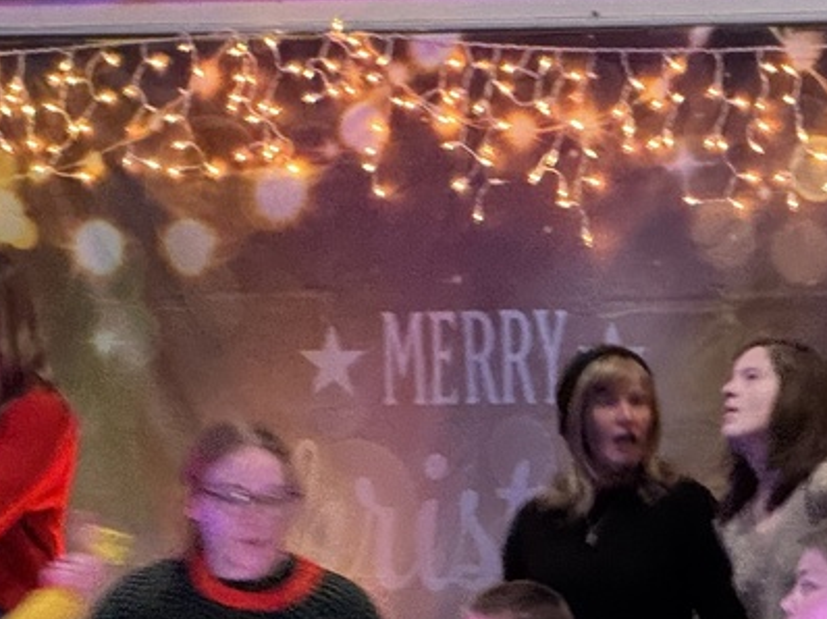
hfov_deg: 6.4
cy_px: 467
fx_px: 7378
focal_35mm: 309
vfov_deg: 4.8
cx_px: 2
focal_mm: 15.66
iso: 1250
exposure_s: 1/37
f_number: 2.8
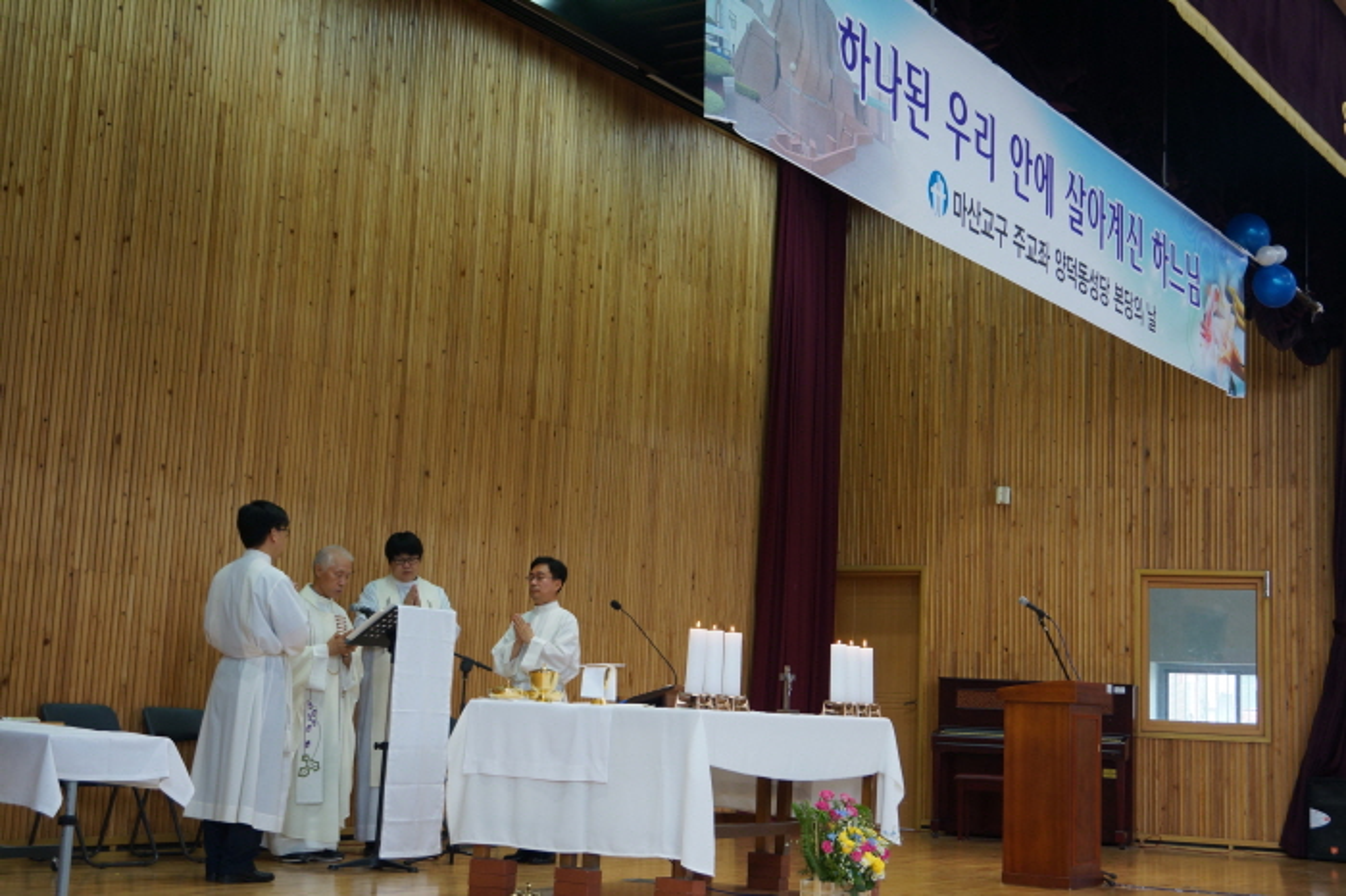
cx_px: 673
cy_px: 448
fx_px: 1794
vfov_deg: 28.0
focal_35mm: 48
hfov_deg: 41.1
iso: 400
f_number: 4.5
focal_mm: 32
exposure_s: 1/60
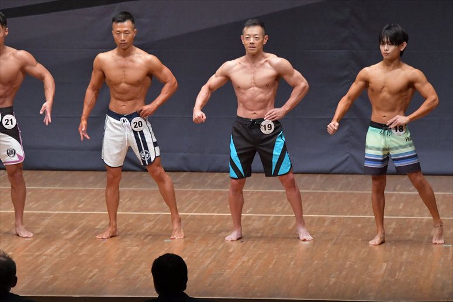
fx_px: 3207
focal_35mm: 255
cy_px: 151
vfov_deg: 5.4
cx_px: 226
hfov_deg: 8.1
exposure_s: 1/400
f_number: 5.6
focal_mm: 170
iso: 6400
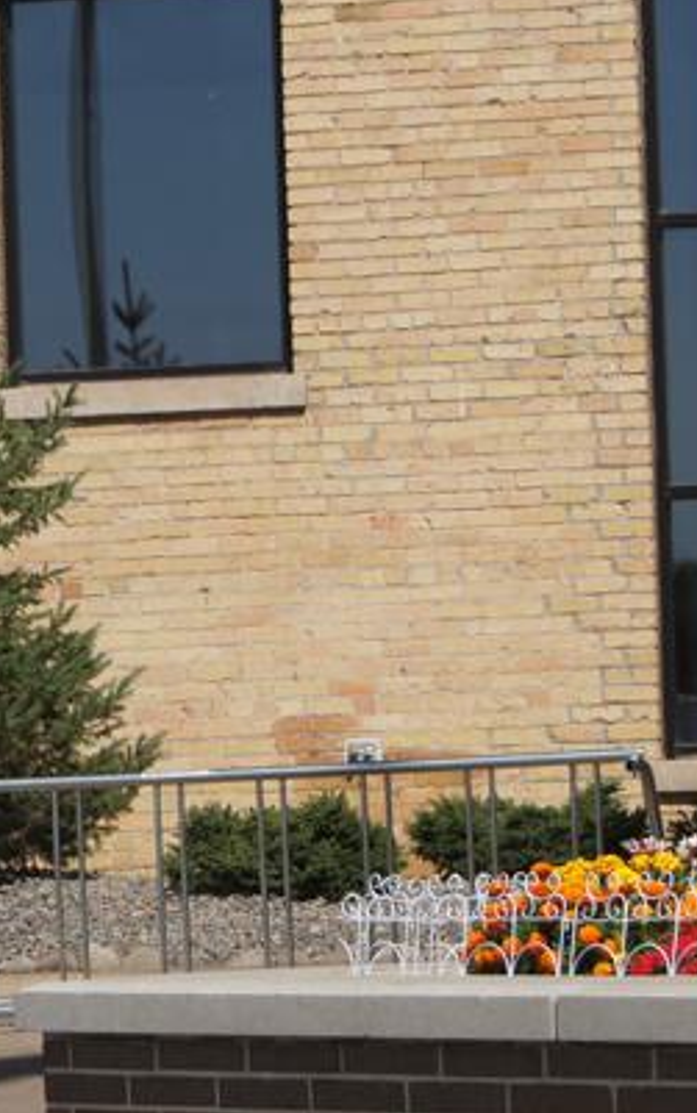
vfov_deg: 9.8
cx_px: 75
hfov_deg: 6.1
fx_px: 6506
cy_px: 795
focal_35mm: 214
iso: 100
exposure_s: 1/160
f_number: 8
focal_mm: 55
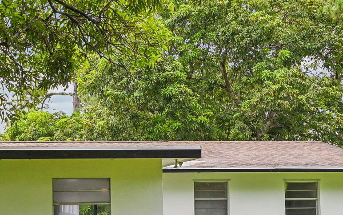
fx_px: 757
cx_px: 7
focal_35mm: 81
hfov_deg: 24.5
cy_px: 191
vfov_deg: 15.9
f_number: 8
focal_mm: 30
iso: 640
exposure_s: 1/400
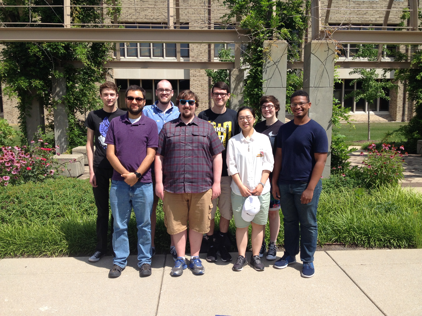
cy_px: 158
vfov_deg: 40.7
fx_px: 427
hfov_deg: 52.6
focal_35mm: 35
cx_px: 211
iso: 50
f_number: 2.4
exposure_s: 1/1346
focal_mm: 4.28
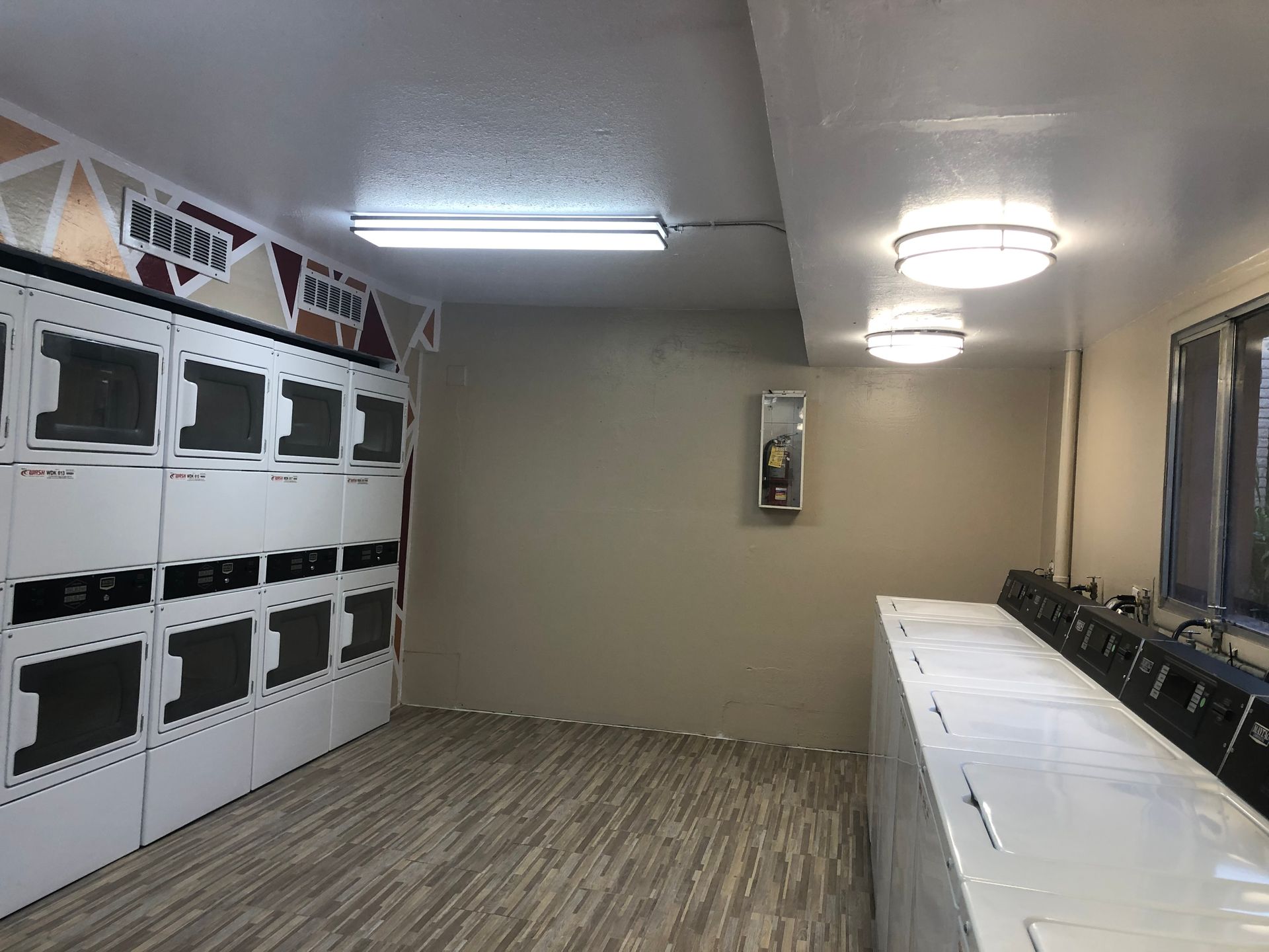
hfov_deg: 63.4
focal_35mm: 28
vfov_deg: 49.7
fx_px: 1026
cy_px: 476
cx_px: 634
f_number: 1.8
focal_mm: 3.99
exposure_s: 1/30
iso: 32
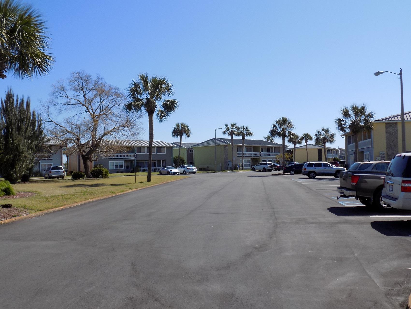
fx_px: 356
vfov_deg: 46.8
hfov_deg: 60.0
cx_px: 206
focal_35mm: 30
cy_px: 154
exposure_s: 1/1500
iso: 80
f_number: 3.3
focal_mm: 5.3
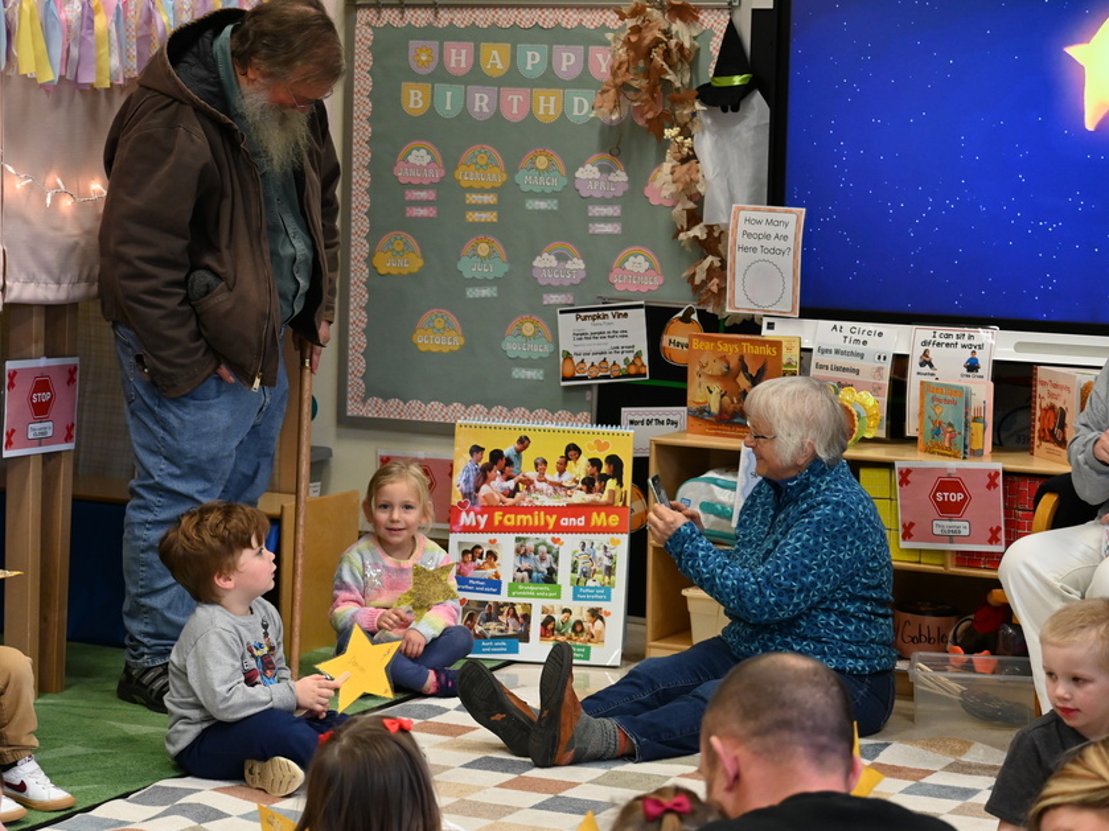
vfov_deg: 16.8
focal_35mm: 88
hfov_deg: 22.3
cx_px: 516
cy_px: 435
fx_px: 2819
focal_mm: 50
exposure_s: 1/125
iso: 1800
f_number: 4.5
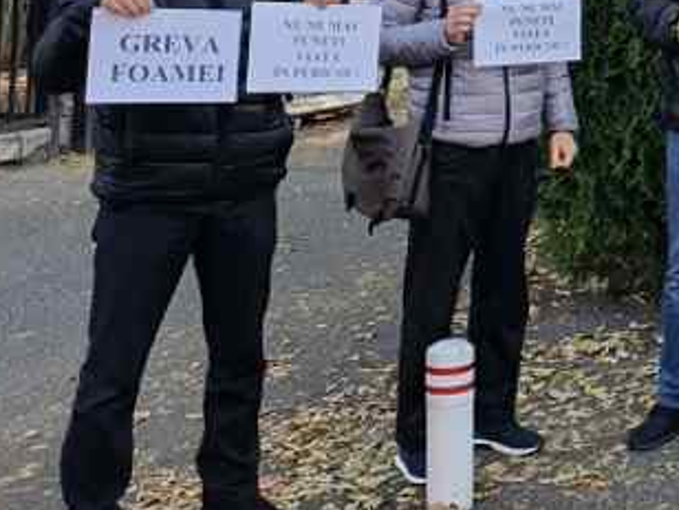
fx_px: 1491
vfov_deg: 18.4
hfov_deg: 22.0
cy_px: -97
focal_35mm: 76
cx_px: 966
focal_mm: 4.32
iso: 50
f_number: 2.4
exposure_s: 1/227
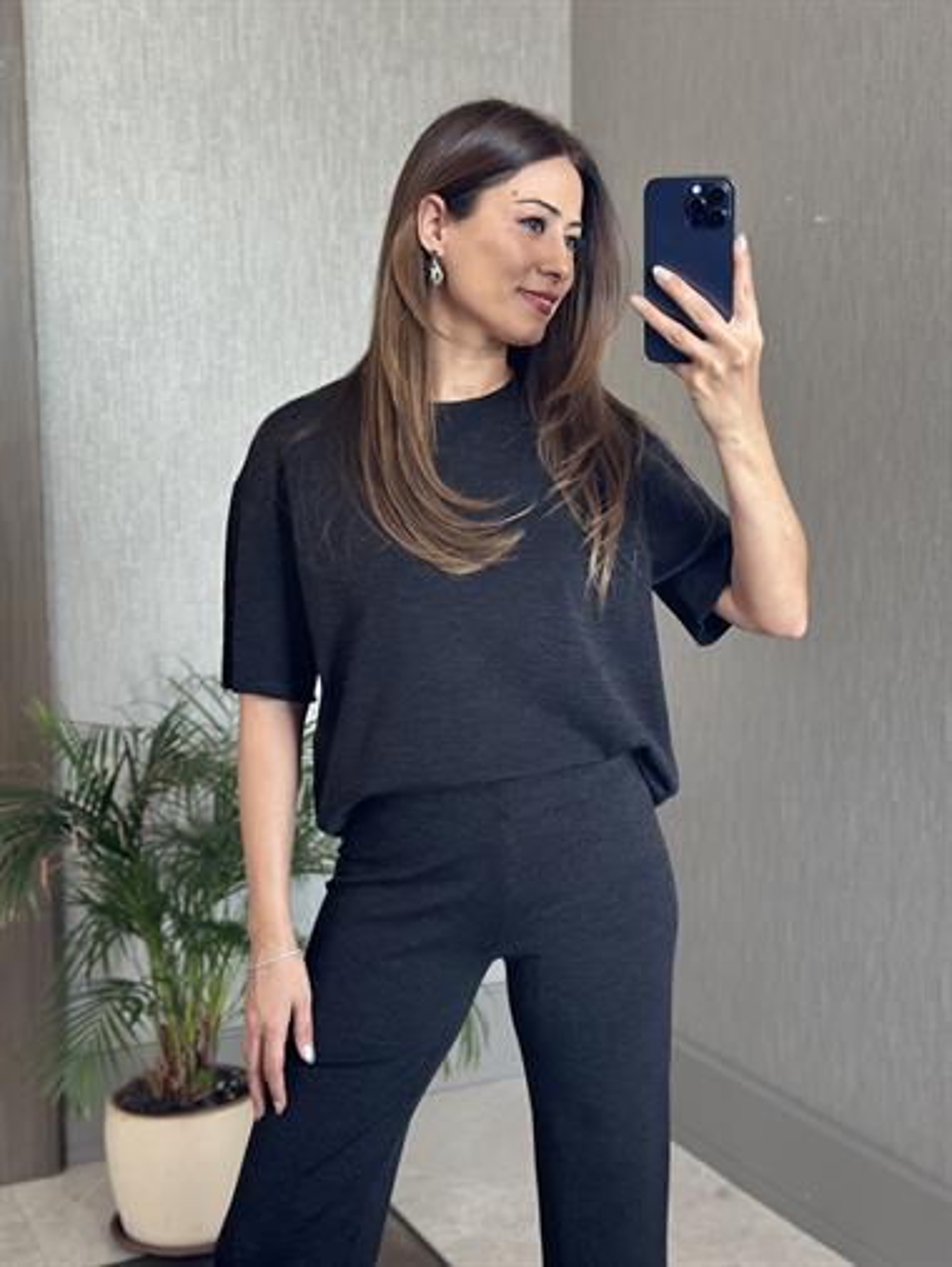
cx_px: 476
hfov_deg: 30.3
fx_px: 1759
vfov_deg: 39.6
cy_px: 634
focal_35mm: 48
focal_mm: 6.86
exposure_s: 1/113
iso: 125
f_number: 1.78
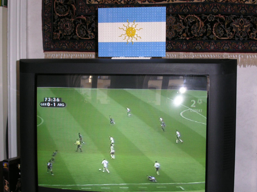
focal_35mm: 55
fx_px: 408
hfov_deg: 34.9
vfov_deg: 26.6
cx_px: 128
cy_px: 96
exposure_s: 1/45
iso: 200
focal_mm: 11.3
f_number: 3.5
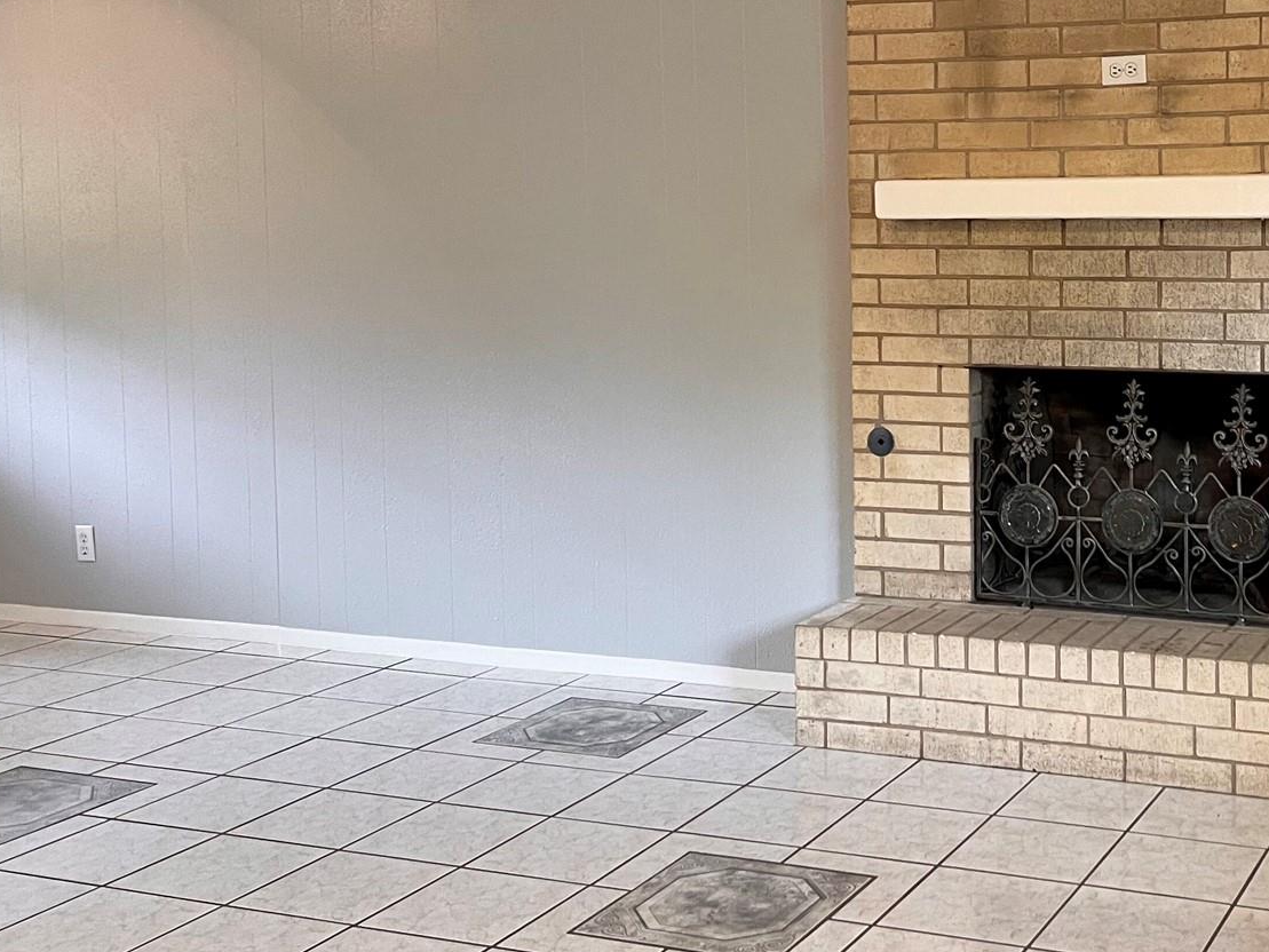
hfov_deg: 37.9
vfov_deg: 29.9
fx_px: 1760
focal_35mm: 48
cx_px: 1048
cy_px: 275
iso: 100
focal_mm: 5.7
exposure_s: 1/60
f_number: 1.5
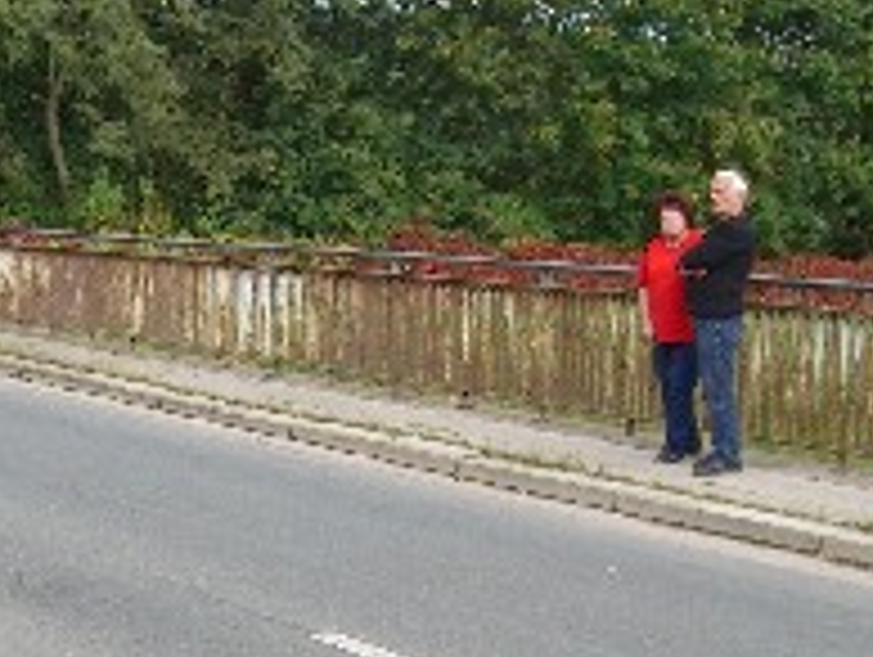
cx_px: 151
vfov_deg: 12.8
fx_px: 2879
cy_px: 749
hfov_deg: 17.1
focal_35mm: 114
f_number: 2.8
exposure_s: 1/320
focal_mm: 7.9
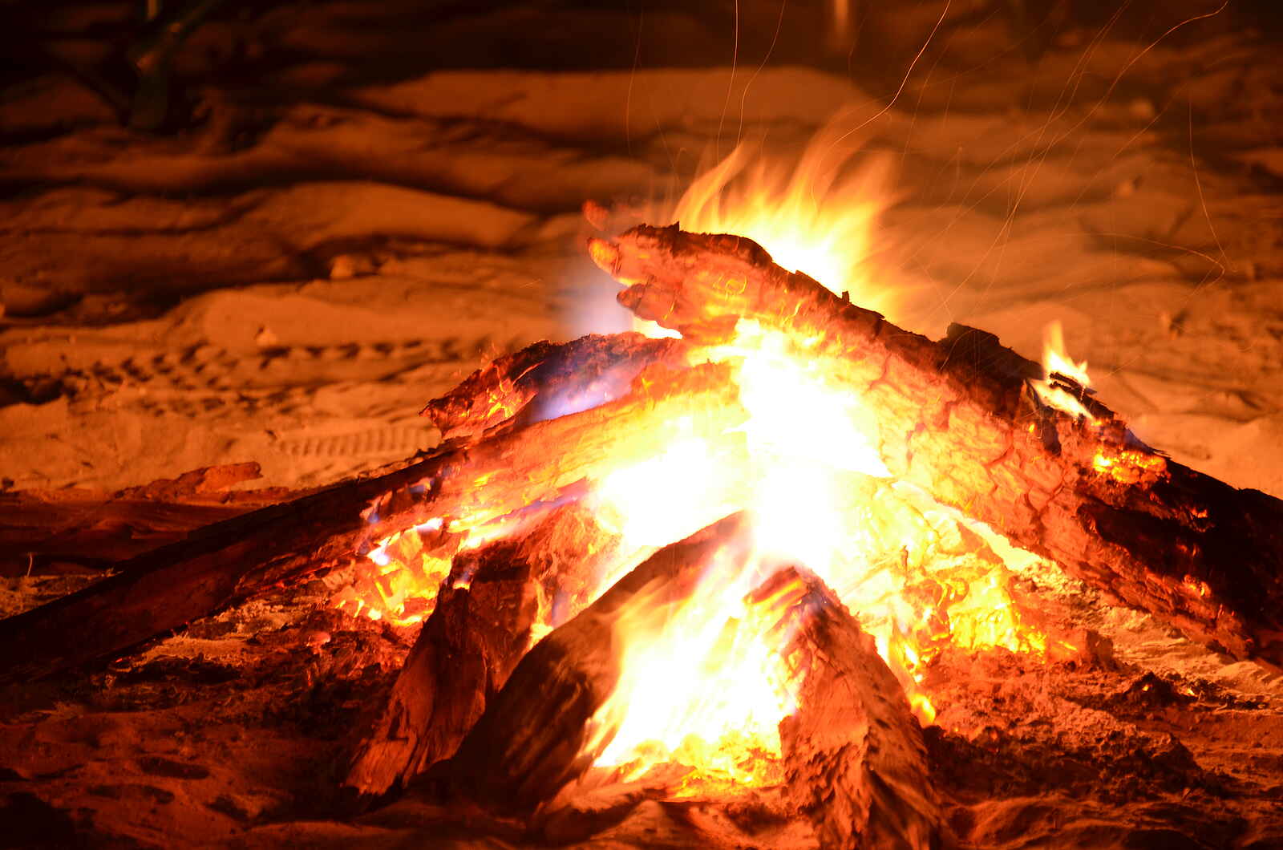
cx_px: 642
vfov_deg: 4.1
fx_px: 11737
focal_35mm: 330
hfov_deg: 6.3
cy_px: 425
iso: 100
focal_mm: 220
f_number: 6.3
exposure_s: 30
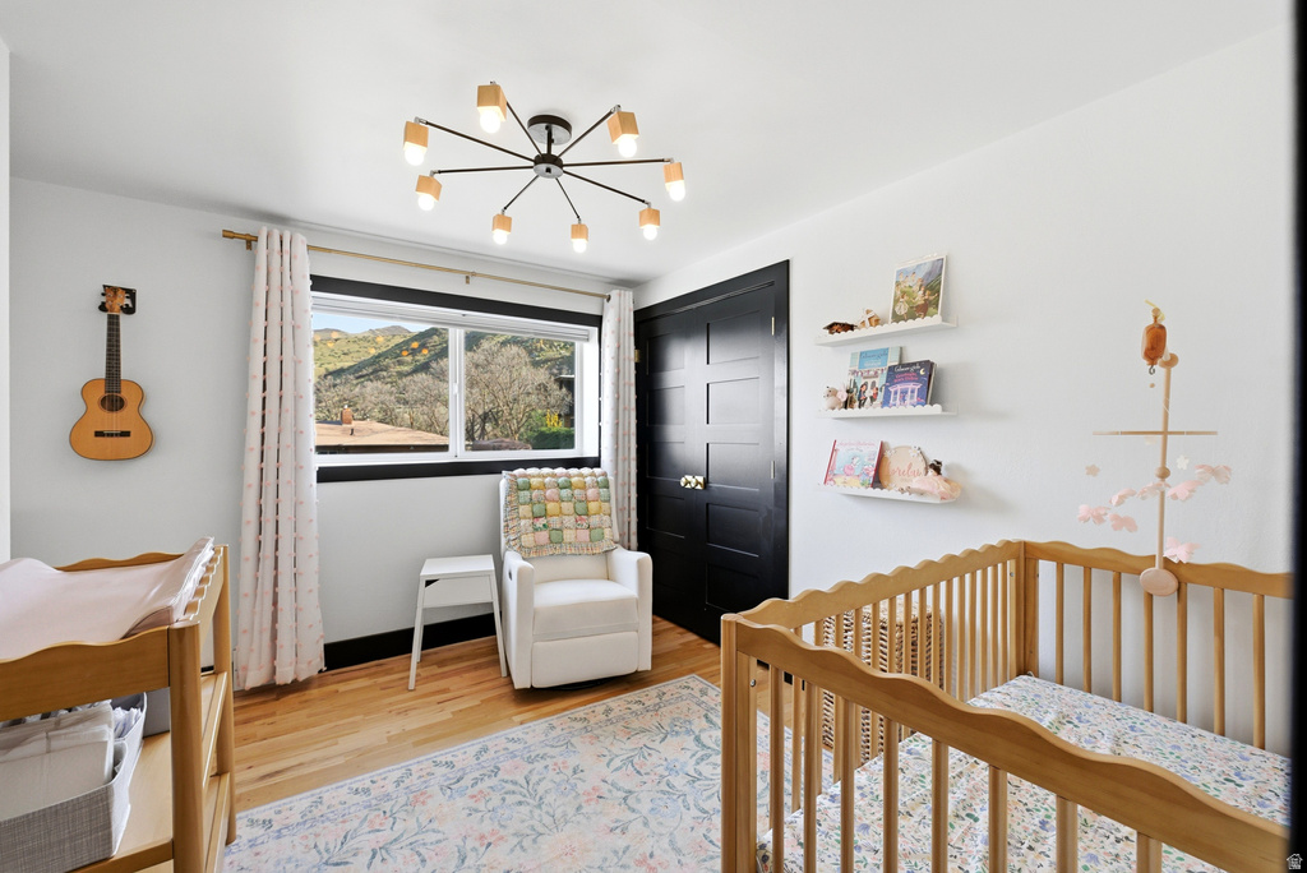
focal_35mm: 15
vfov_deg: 77.0
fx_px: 549
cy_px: 436
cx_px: 654
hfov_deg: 100.0
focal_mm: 15.1
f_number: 5.6
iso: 1600
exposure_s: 1/4000
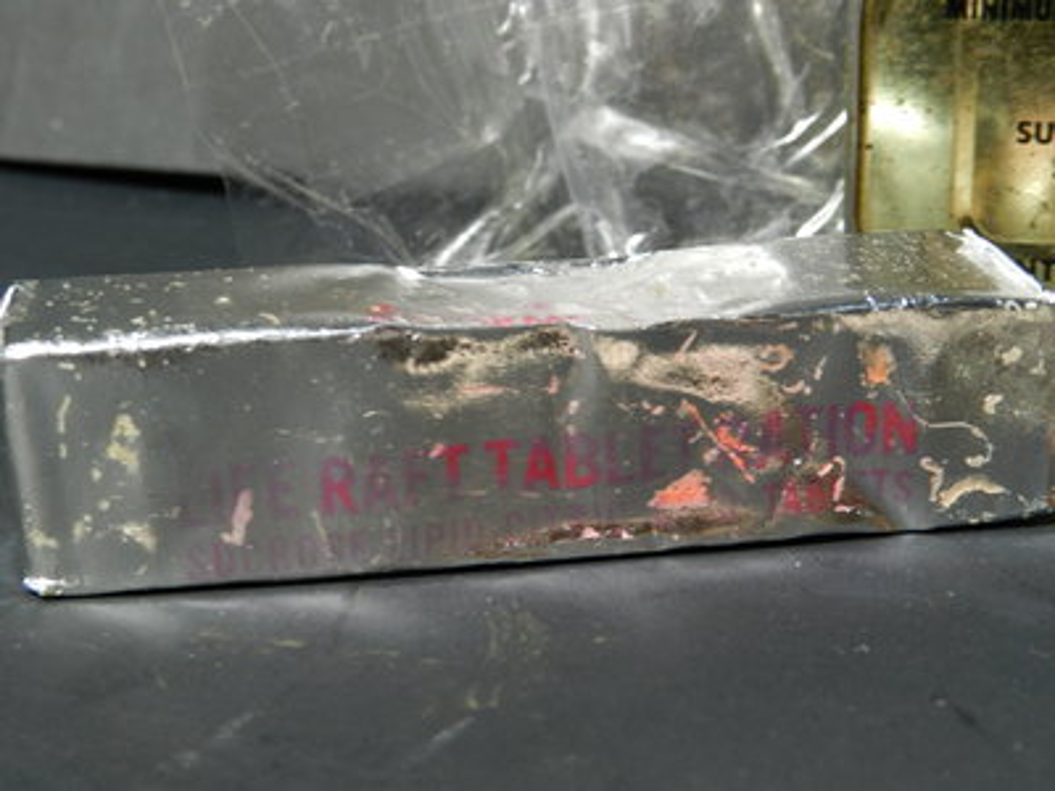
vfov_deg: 24.4
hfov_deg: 32.2
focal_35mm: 60
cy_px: 396
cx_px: 528
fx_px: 1829
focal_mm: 10.7
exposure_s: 1/8
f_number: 4.6
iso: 400
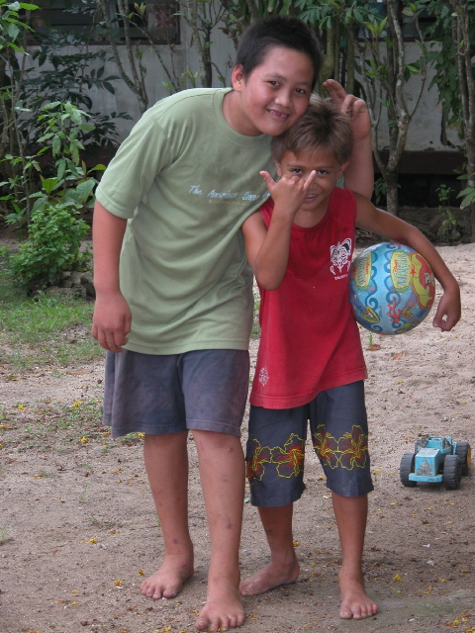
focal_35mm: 116
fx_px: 2122
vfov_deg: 17.0
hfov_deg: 12.8
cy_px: 316
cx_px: 238
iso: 100
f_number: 3.7
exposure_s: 1/60.3
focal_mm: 29.5
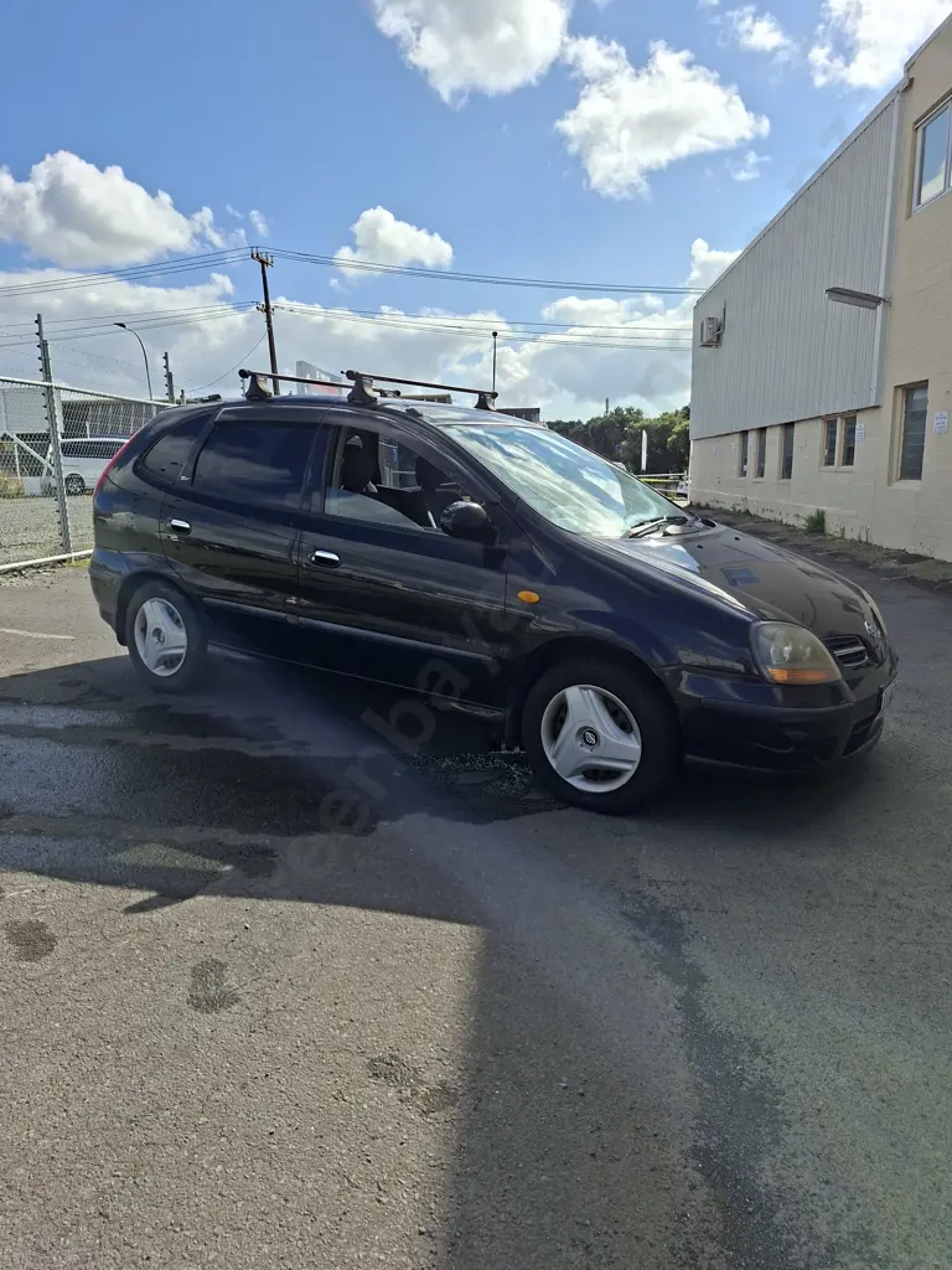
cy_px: 635
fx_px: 843
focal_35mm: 23
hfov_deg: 58.9
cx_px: 476
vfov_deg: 73.9
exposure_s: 1/3571
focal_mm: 5.54
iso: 50
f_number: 1.8
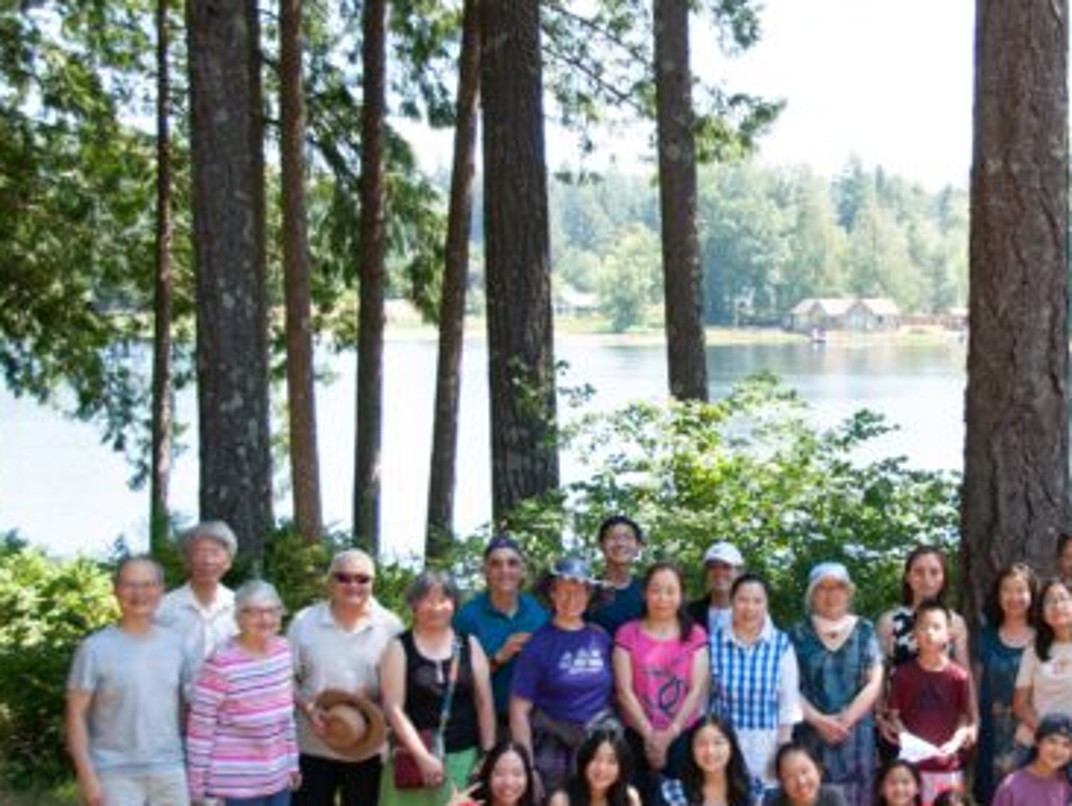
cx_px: 861
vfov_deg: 23.0
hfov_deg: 29.6
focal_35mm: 64
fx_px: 1977
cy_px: 516
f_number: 4
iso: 200
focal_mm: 27
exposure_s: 1/200
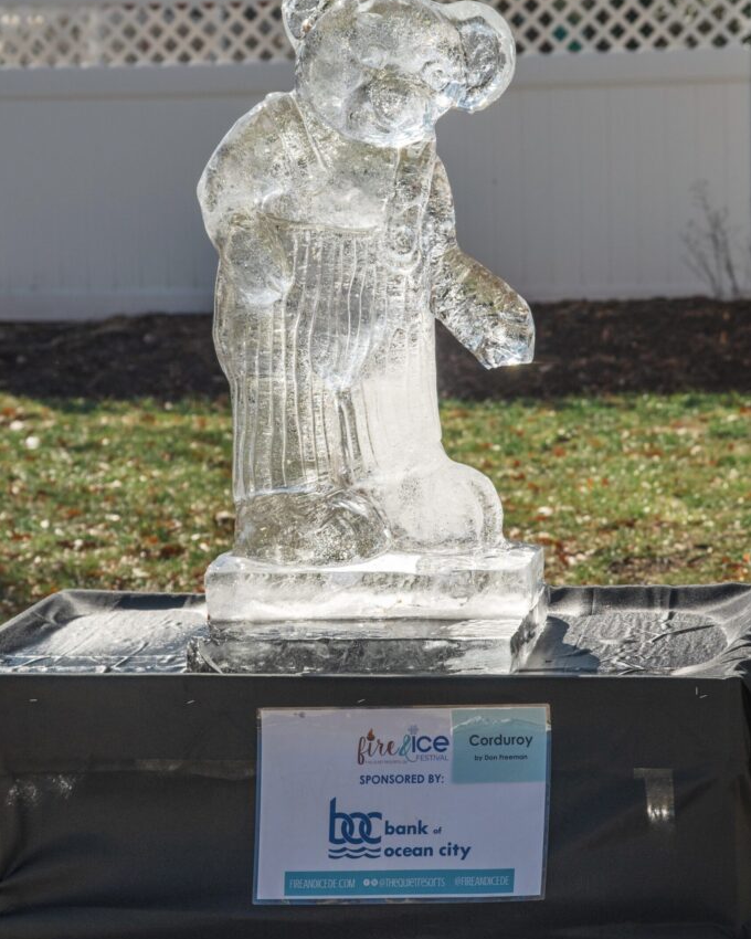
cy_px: 425
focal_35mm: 95
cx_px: 375
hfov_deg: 16.2
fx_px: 2639
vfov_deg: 20.2
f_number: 3.5
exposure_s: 1/8000
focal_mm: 56
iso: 320
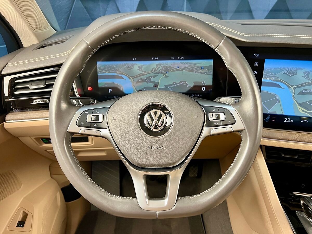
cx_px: 156
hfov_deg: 67.3
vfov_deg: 53.1
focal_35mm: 26
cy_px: 117
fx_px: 234
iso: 200
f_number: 1.5
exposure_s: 1/59
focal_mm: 5.7
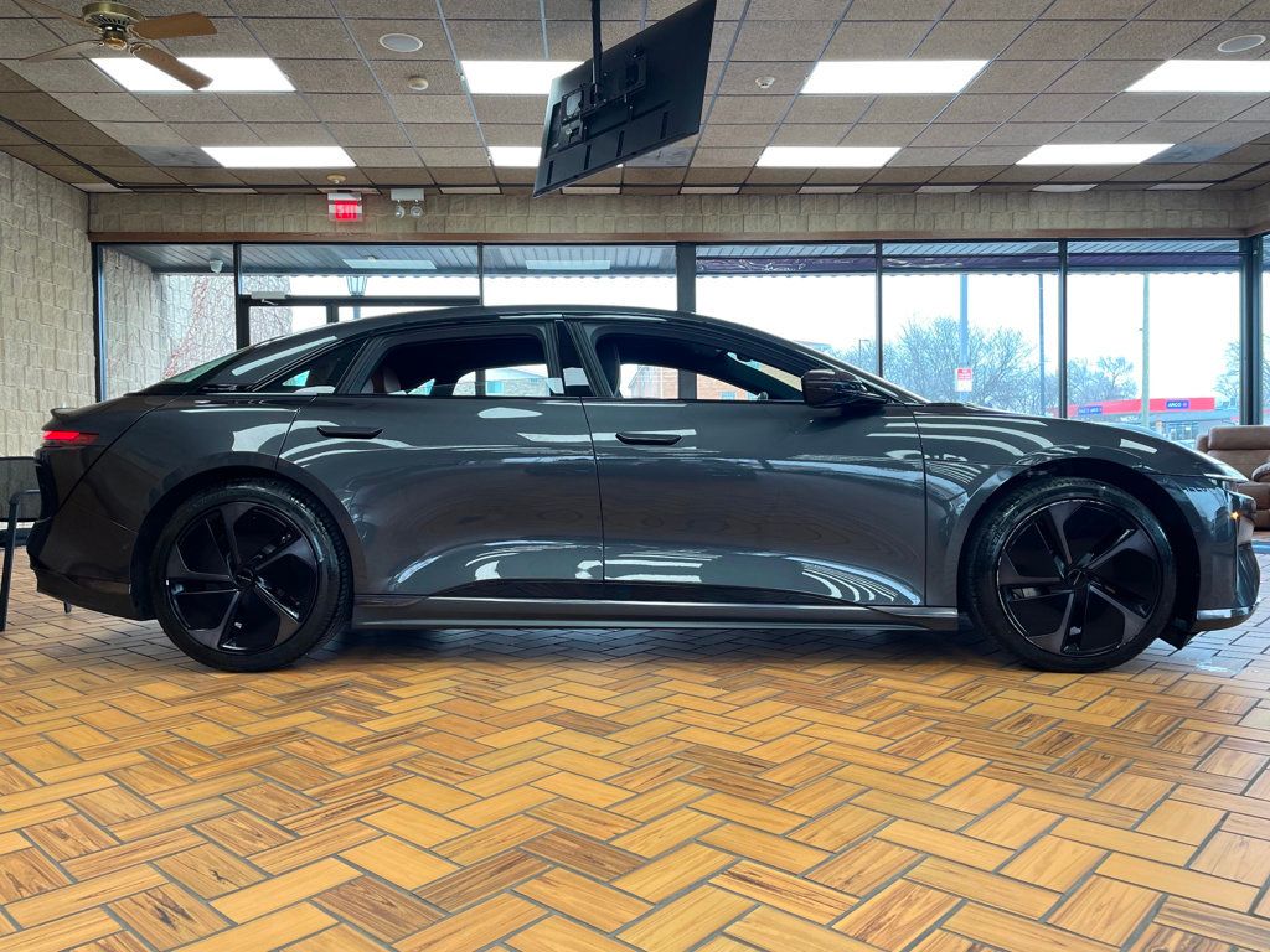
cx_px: 635
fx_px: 954
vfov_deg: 53.1
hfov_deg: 67.3
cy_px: 476
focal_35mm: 26
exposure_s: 1/120
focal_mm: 4.2
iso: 80
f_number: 1.6
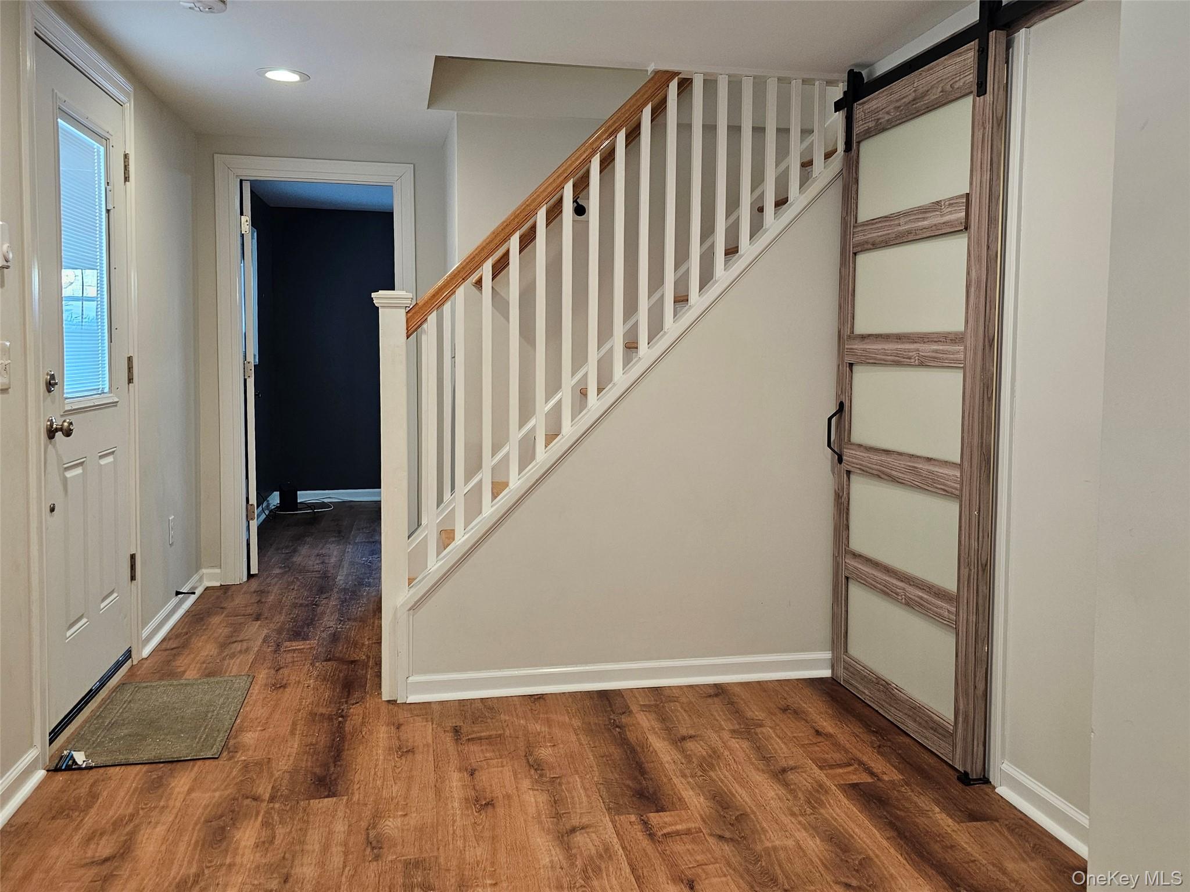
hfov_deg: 73.9
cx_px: 595
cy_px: 446
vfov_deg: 58.9
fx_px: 790
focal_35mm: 23
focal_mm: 6.3
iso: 250
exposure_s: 1/120
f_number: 1.7
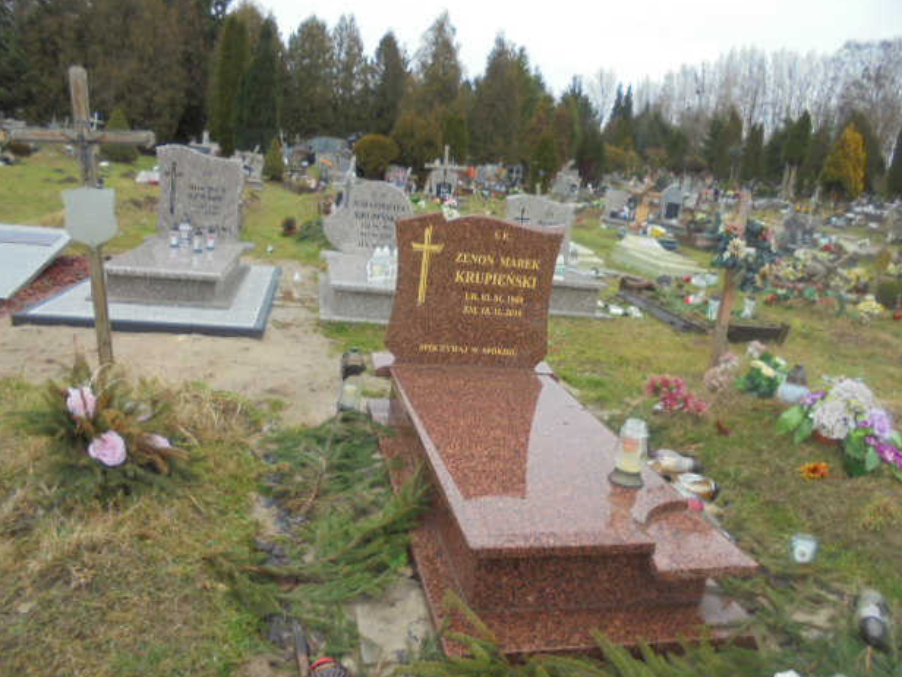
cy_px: 331
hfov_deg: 65.3
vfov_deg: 51.4
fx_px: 704
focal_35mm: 27
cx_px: 460
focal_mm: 4.6
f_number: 3.5
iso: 100
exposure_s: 1/100
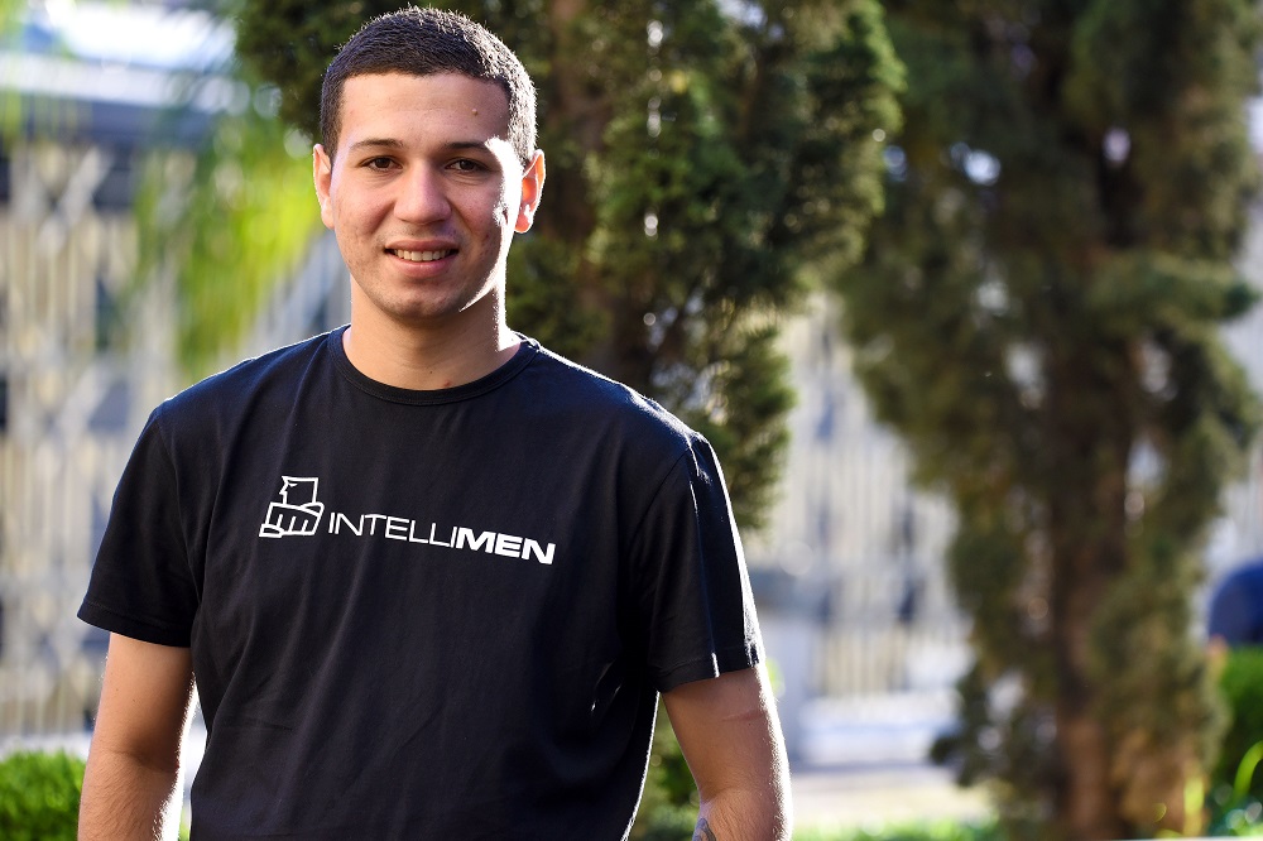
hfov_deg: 10.6
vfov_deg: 7.0
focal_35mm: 195
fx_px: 6839
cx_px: 632
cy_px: 420
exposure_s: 1/500
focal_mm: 195
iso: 1000
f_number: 5.3
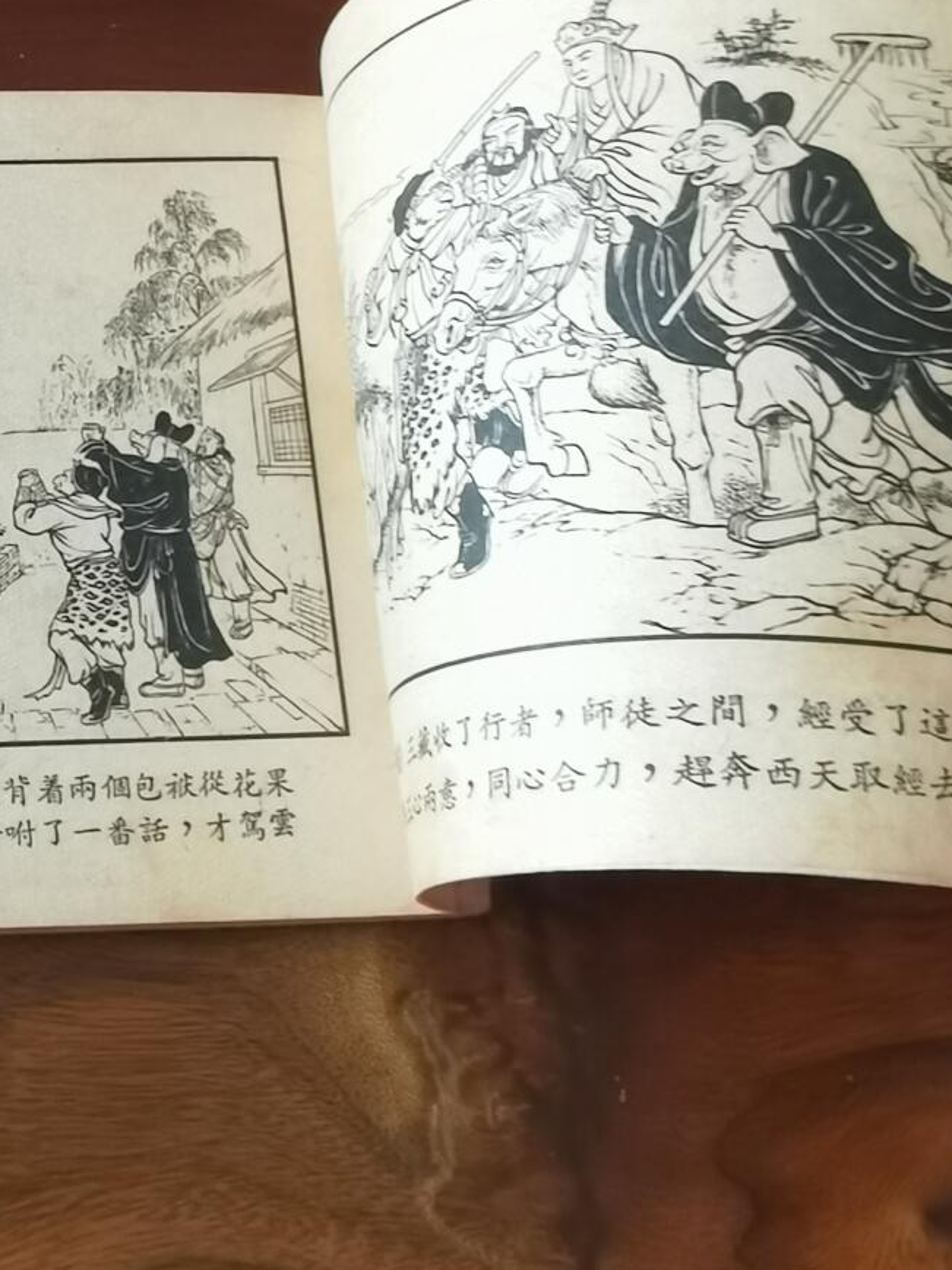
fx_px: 2053
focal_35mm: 56
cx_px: 272
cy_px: 360
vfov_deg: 33.8
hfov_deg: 25.9
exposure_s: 1/33.3
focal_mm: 2.26
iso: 250
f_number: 2.2
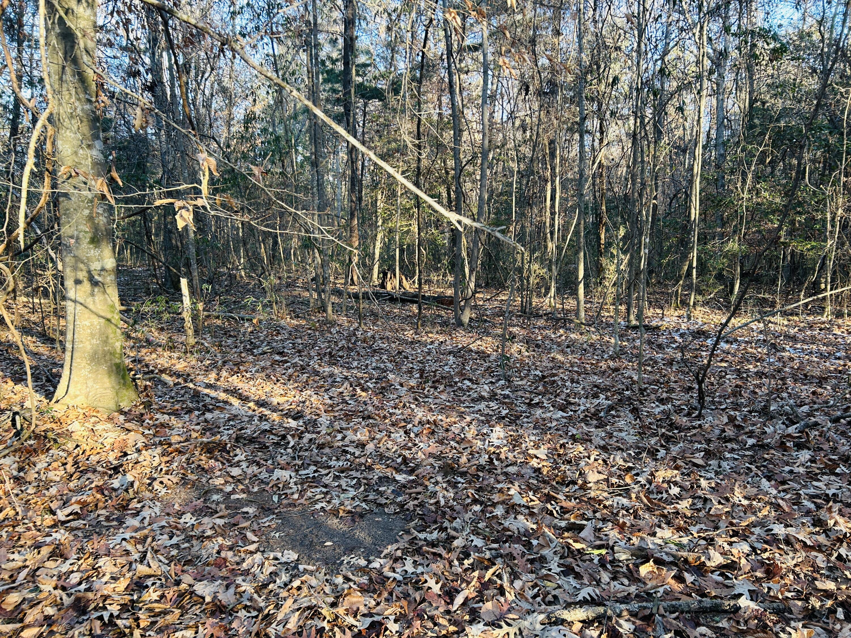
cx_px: 426
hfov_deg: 67.3
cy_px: 319
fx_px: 639
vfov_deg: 53.1
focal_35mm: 26
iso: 50
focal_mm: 5.7
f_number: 1.5
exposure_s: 1/121
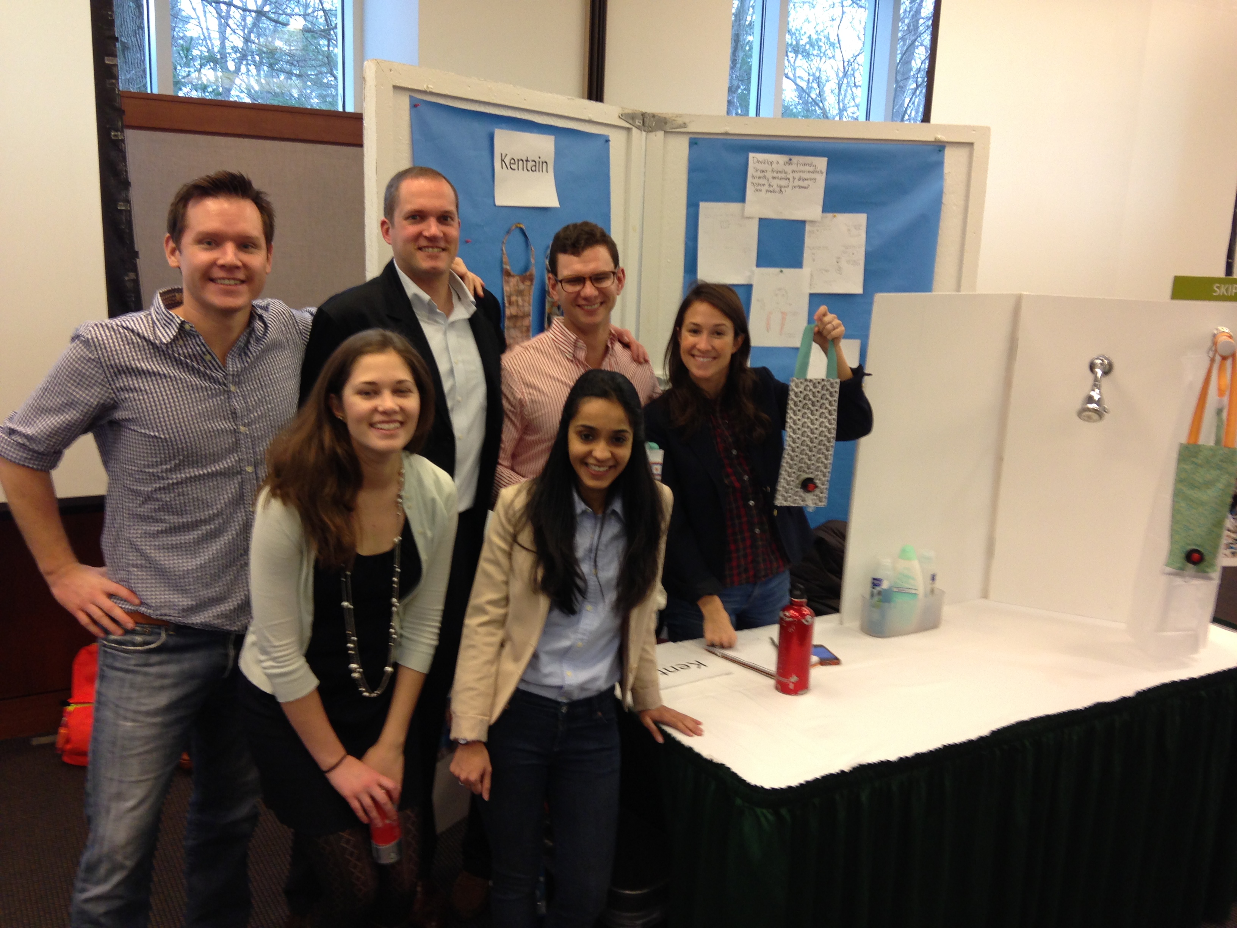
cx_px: 618
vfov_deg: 42.9
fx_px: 1179
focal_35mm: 33
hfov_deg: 55.4
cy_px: 464
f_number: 2.4
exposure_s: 1/20
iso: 80
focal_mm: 4.13
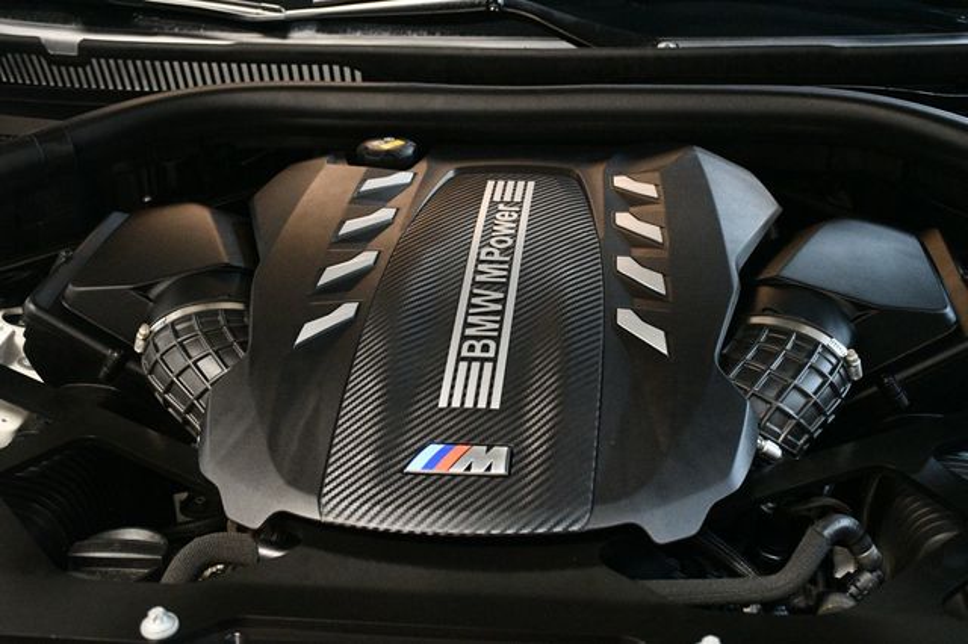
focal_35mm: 48
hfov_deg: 41.1
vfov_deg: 28.0
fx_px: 1290
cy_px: 322
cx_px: 484
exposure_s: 1/60
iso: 5600
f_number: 4
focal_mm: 32
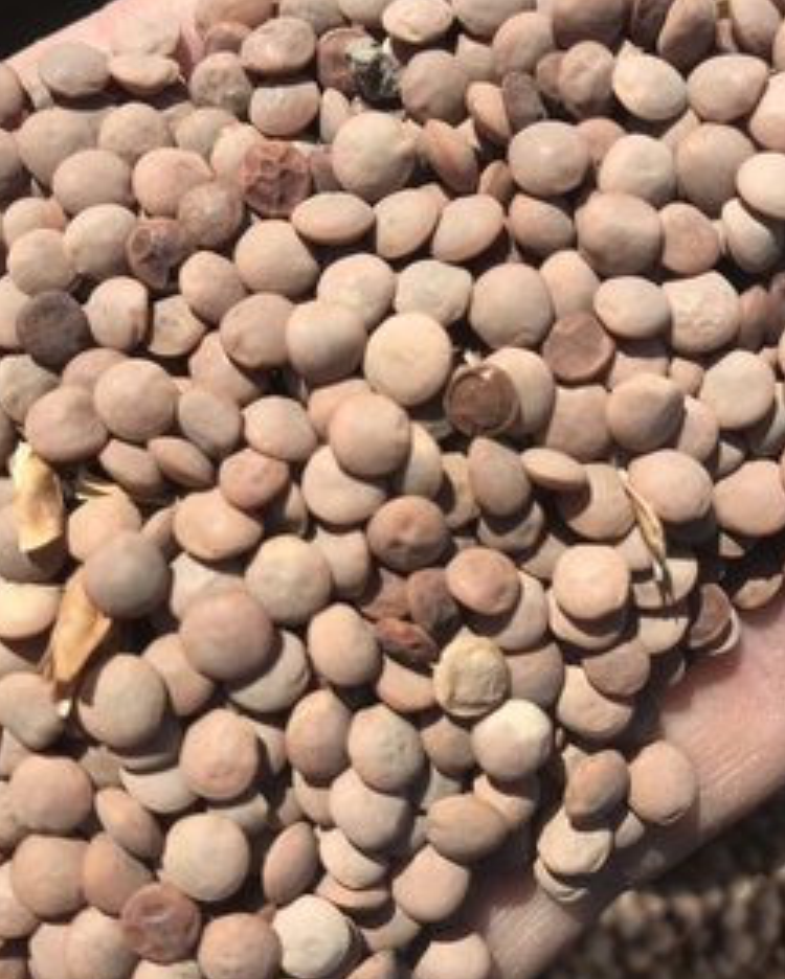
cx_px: 333
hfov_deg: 42.2
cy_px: 496
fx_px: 1015
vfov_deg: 51.5
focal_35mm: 35
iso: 20
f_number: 1.8
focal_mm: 3.99
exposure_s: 1/2817
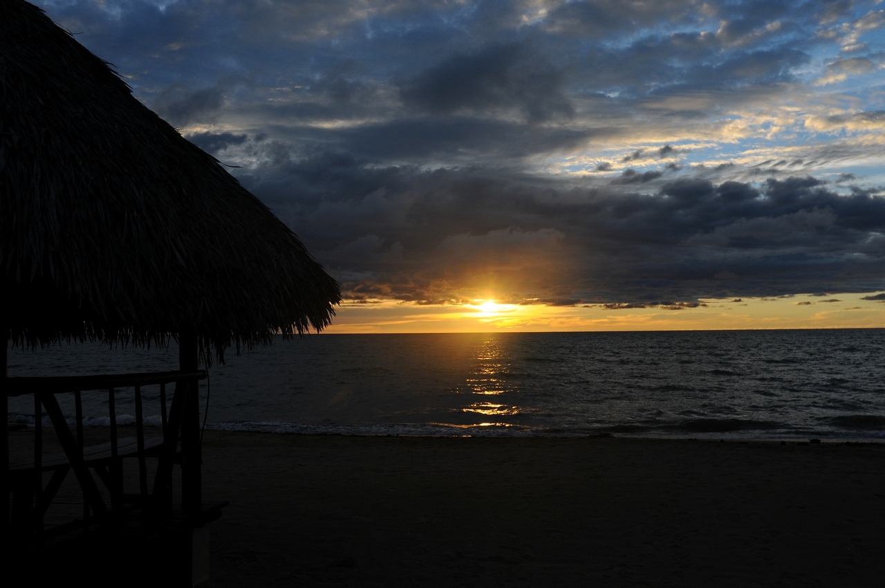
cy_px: 294
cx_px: 442
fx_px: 810
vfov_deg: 39.9
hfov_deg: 57.3
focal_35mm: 33
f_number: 7.1
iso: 200
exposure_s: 1/400
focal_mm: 22
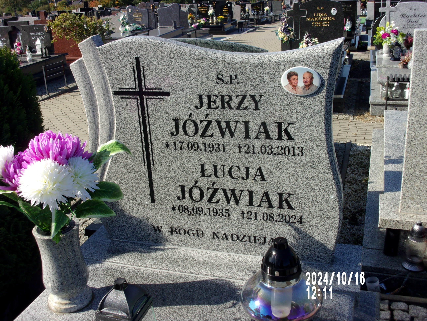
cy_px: 160
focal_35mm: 43
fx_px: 530
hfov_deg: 43.9
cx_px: 214
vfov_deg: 33.6
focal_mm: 7.8
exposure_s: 1/70
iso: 80
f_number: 12.5
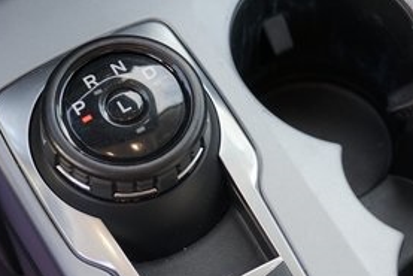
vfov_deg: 18.4
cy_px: 172
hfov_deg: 27.3
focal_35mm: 74
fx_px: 849
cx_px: 197
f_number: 4
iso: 100
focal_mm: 32
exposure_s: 1/60
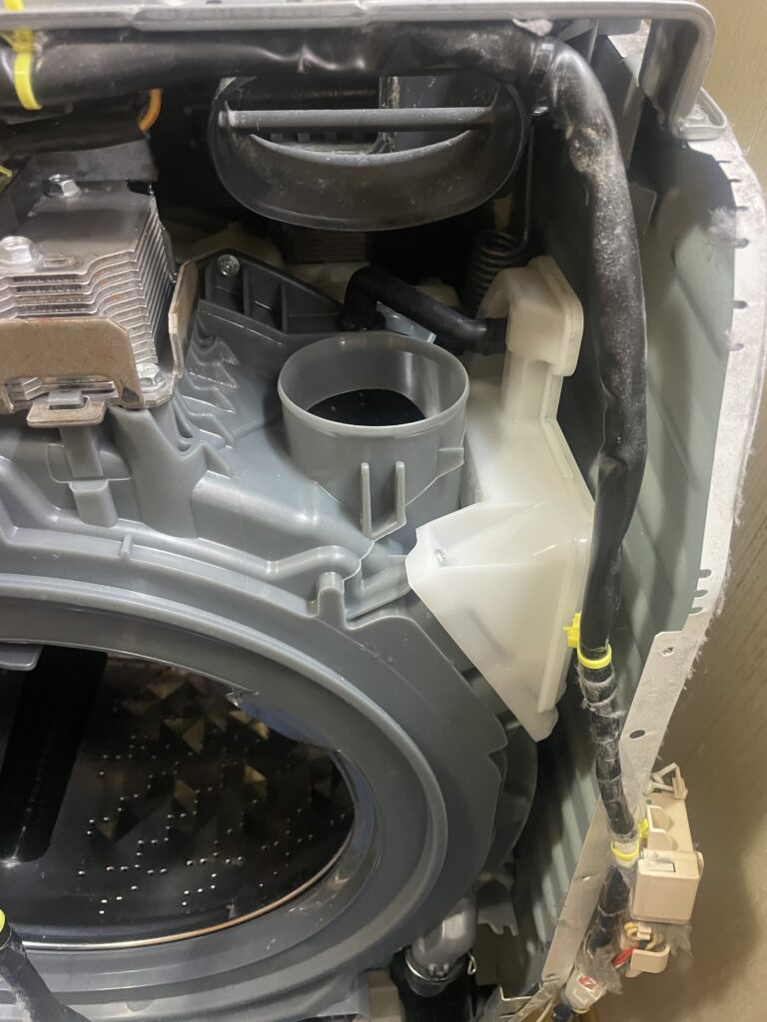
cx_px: 384
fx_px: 768
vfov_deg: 67.3
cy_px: 511
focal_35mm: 26
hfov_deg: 53.1
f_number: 1.6
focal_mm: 4.2
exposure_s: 1/33
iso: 640
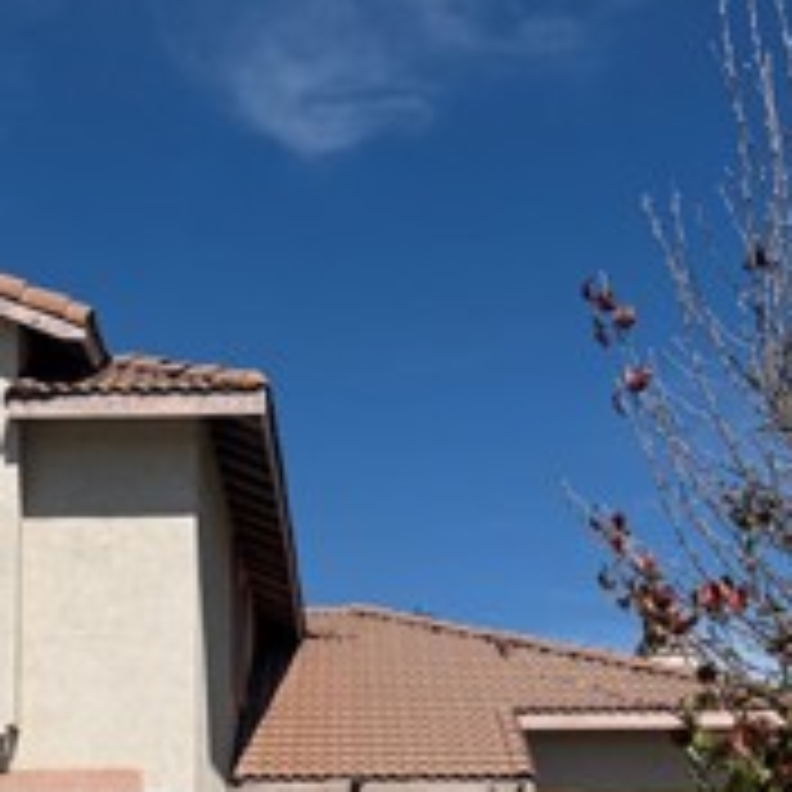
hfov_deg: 22.1
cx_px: 144
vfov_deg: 21.4
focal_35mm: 77
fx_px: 1993
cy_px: 846
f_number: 1.78
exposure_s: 1/10309
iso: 80
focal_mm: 6.76
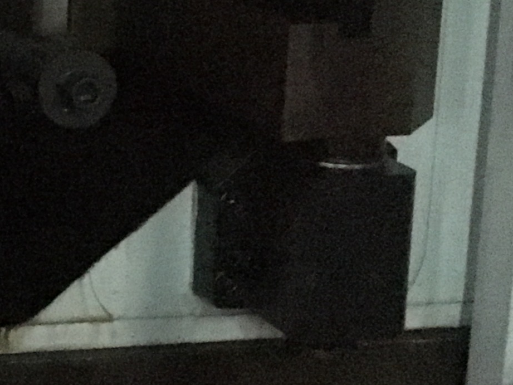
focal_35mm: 127
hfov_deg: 13.2
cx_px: -553
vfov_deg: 11.6
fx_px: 1882
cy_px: 13
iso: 2000
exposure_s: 1/15
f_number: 2.2
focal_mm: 4.15
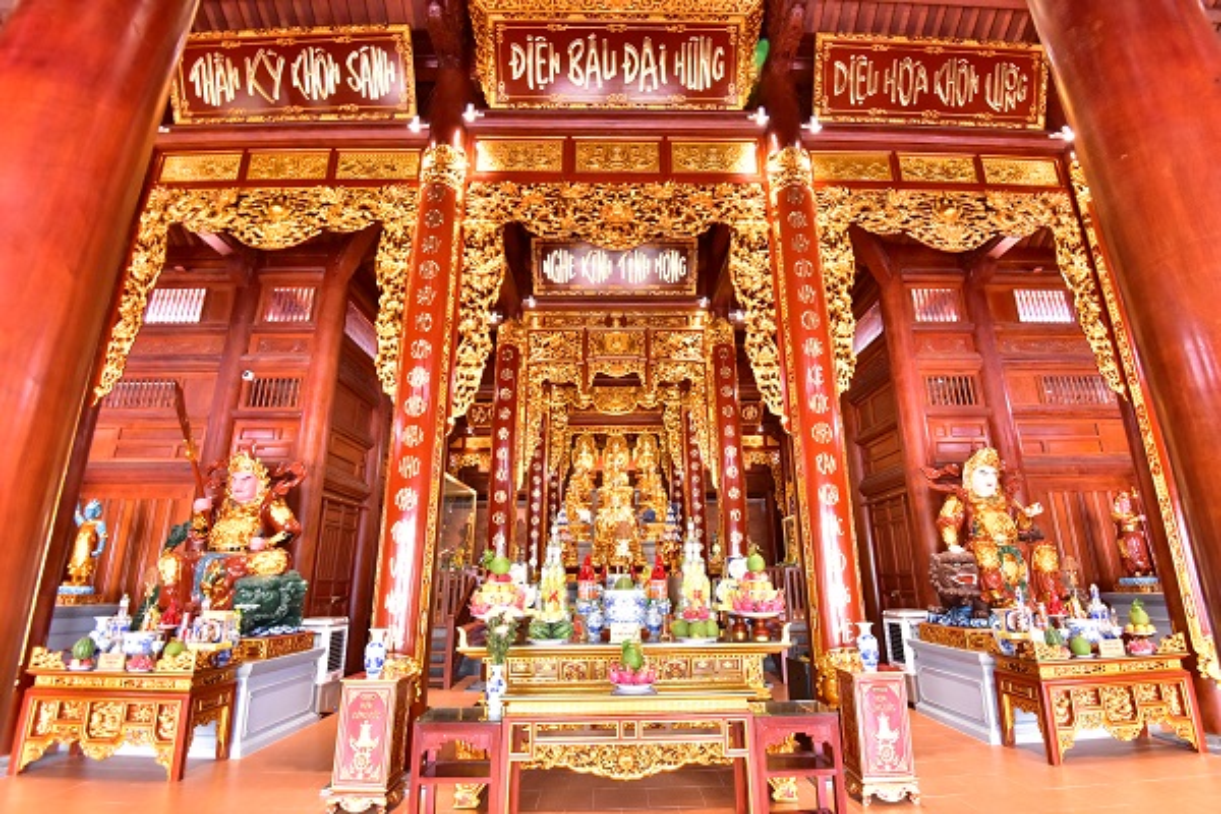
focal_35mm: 16
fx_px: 543
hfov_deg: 96.7
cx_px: 610
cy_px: 407
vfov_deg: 73.7
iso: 3600
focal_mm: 16
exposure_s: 1/15
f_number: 9
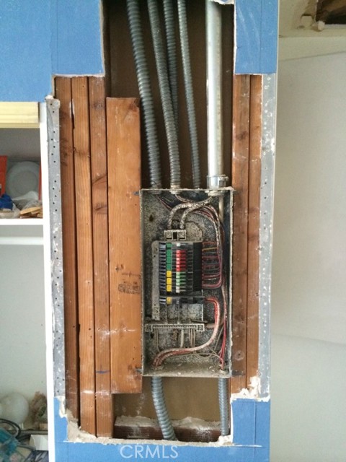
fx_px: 400
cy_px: 231
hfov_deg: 46.8
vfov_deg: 60.0
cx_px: 173
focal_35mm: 30
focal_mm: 4.12
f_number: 2.2
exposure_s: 1/30
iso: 320
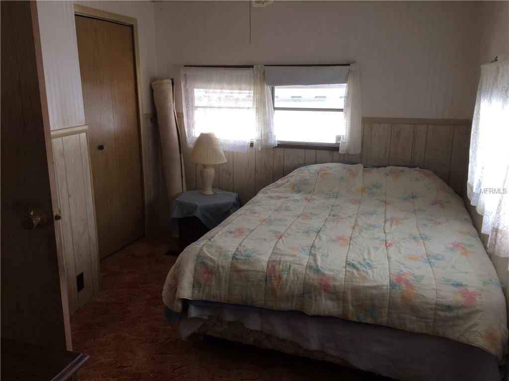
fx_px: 426
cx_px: 254
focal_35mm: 29
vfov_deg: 48.2
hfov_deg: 61.7
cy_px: 190
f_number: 2.2
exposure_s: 1/30
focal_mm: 4.15
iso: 50
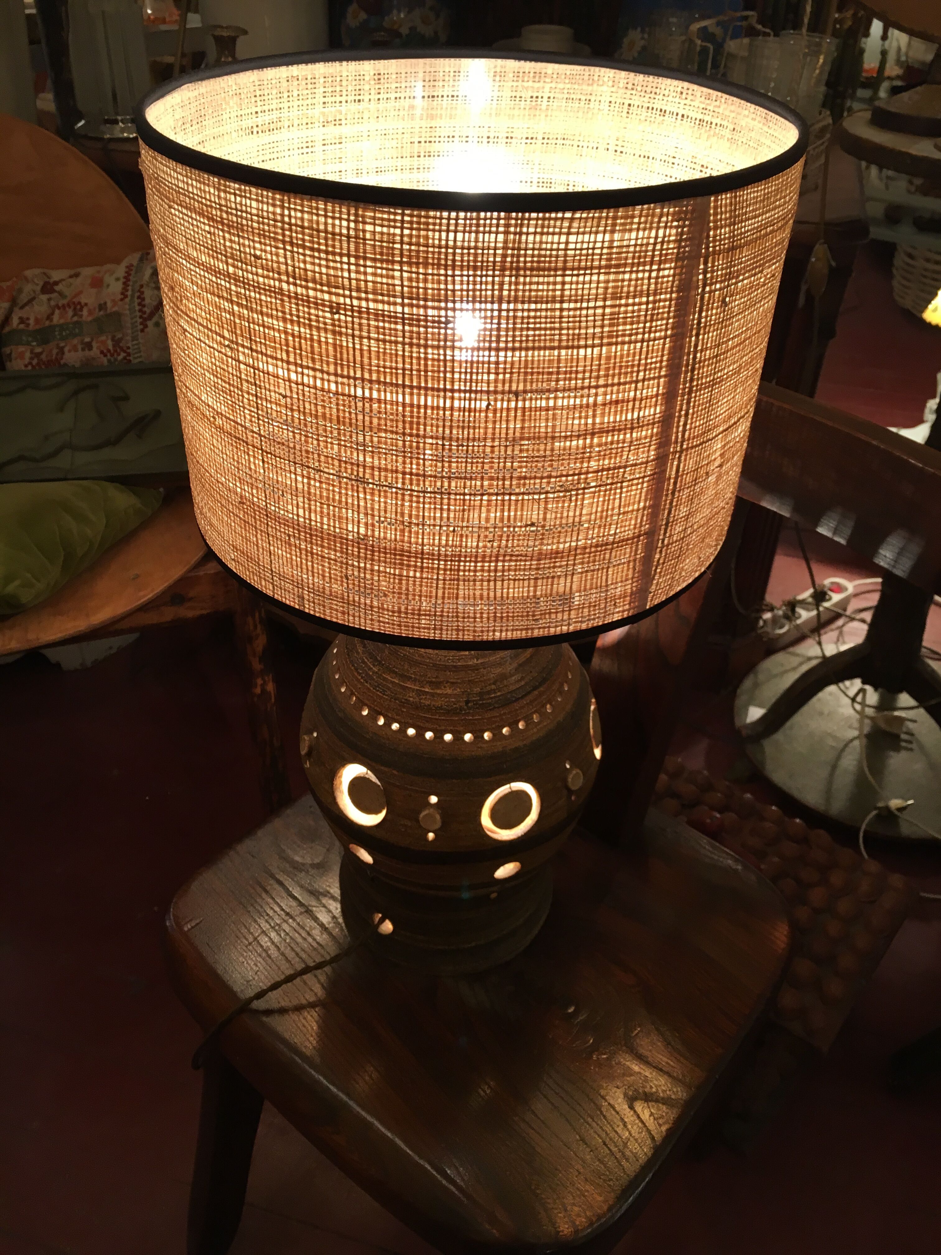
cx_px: 470
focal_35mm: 29
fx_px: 1051
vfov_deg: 61.7
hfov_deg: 48.2
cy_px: 628
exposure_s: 1/33
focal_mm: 4.15
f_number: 2.2
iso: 64
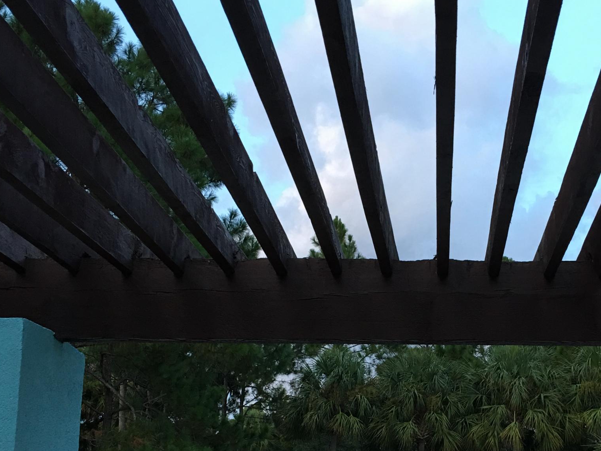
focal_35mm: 57
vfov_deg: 25.1
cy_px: 387
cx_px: 390
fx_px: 990
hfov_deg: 33.5
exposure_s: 1/15
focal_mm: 4.15
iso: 32
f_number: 2.2
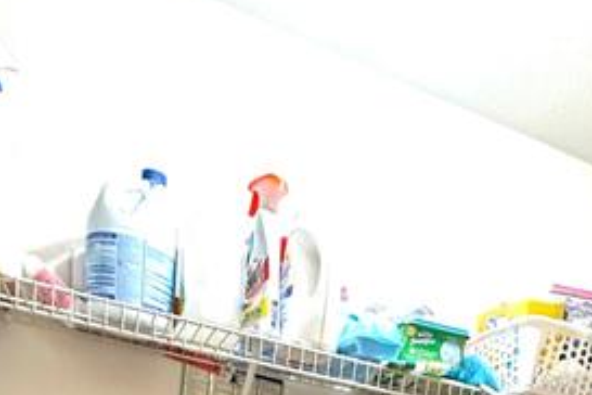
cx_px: 375
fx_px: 674
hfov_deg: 46.9
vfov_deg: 21.8
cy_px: 697
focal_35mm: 41
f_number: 2.2
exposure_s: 1/60
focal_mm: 2.22
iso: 200
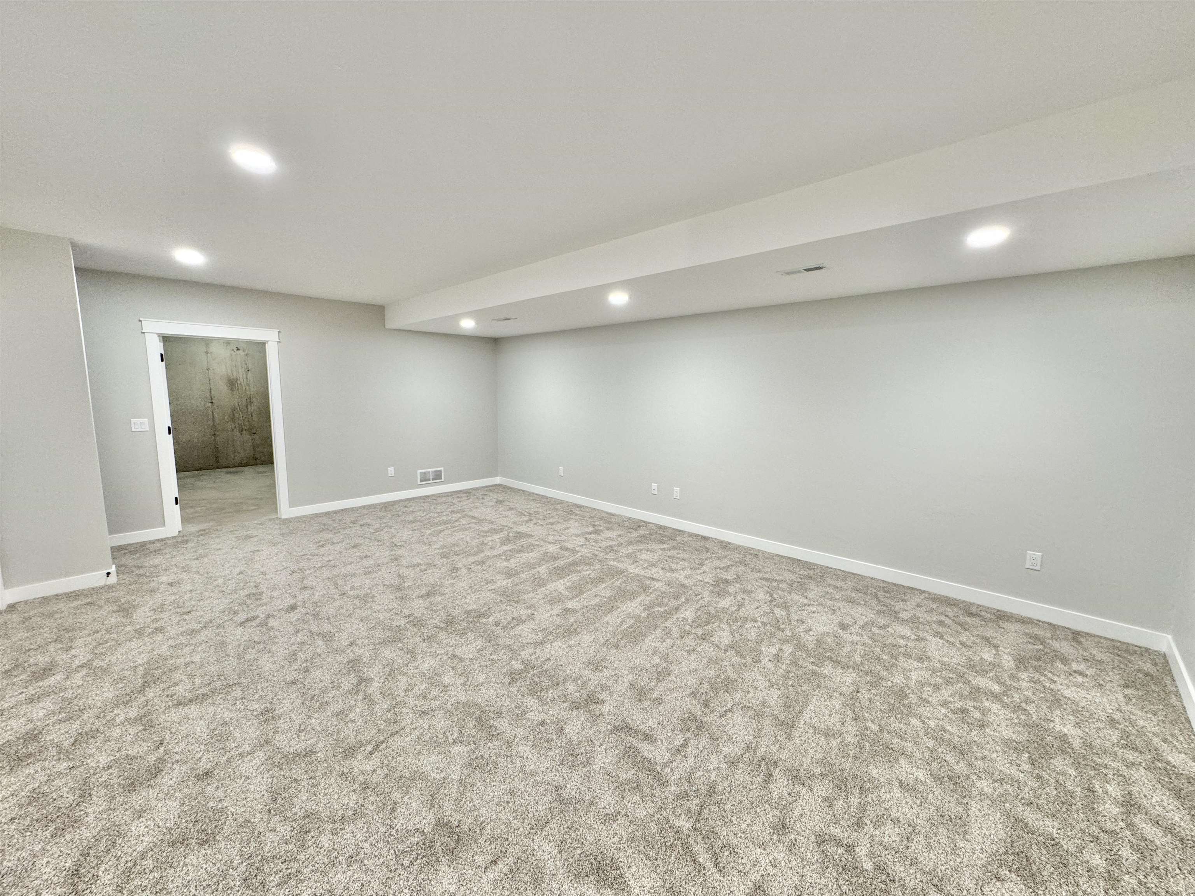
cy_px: 448
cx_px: 598
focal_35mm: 14
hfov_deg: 102.1
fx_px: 483
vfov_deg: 85.7
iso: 160
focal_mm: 2.22
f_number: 2.2
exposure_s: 1/60
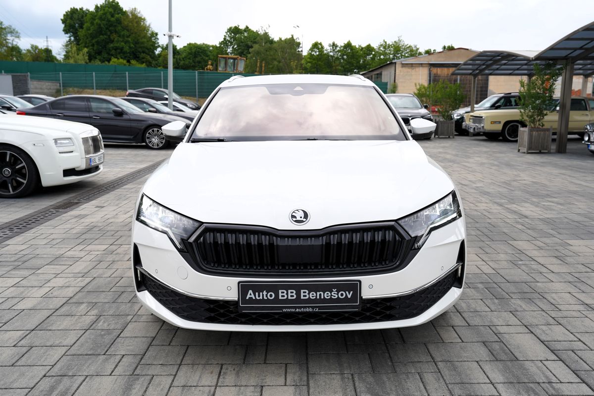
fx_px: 511
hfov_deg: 60.3
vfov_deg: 42.3
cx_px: 297
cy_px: 198
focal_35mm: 31
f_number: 5.6
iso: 100
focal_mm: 31
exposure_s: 1/125
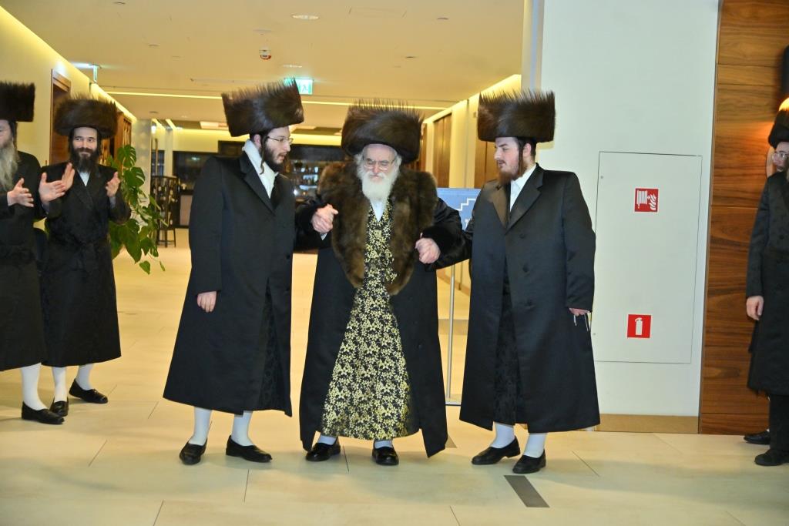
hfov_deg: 36.2
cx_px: 394
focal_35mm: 55
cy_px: 263
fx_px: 1206
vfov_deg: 24.6
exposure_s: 1/125
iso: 2000
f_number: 4
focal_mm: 55
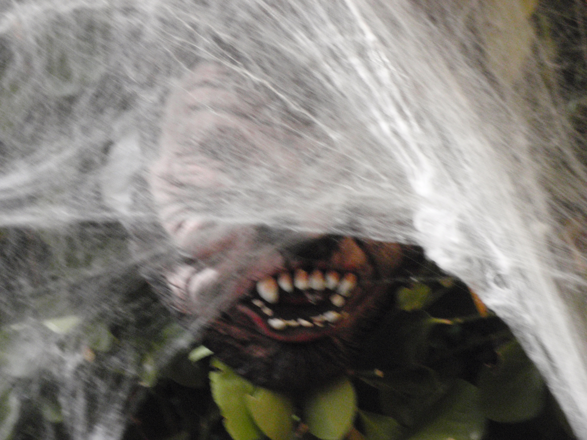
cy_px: 220
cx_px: 294
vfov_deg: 12.3
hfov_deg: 16.4
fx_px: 2035
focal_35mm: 120
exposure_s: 1/20
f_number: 5.5
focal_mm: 21.57
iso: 800
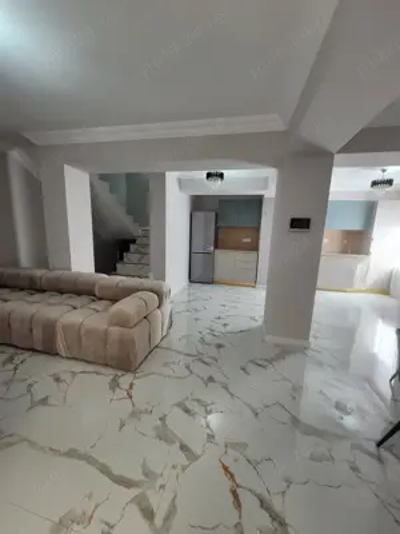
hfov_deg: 89.9
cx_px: 200
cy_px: 267
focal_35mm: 13
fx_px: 200
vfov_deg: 106.2
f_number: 2.2
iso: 160
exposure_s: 1/50
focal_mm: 1.74
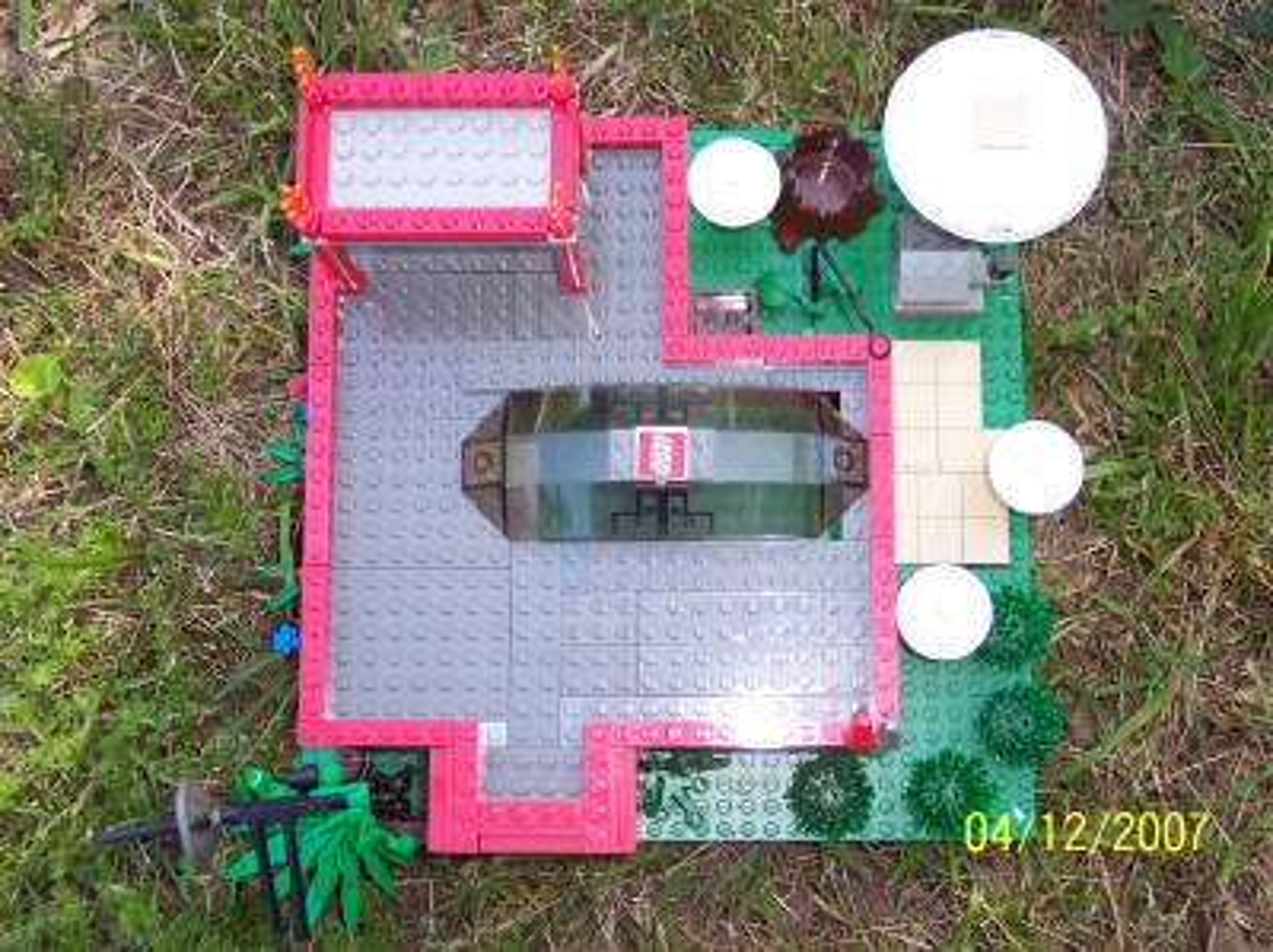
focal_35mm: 51
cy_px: 476
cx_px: 636
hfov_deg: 37.5
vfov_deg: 28.5
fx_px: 1873
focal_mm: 10.7
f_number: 3.4
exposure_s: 1/180
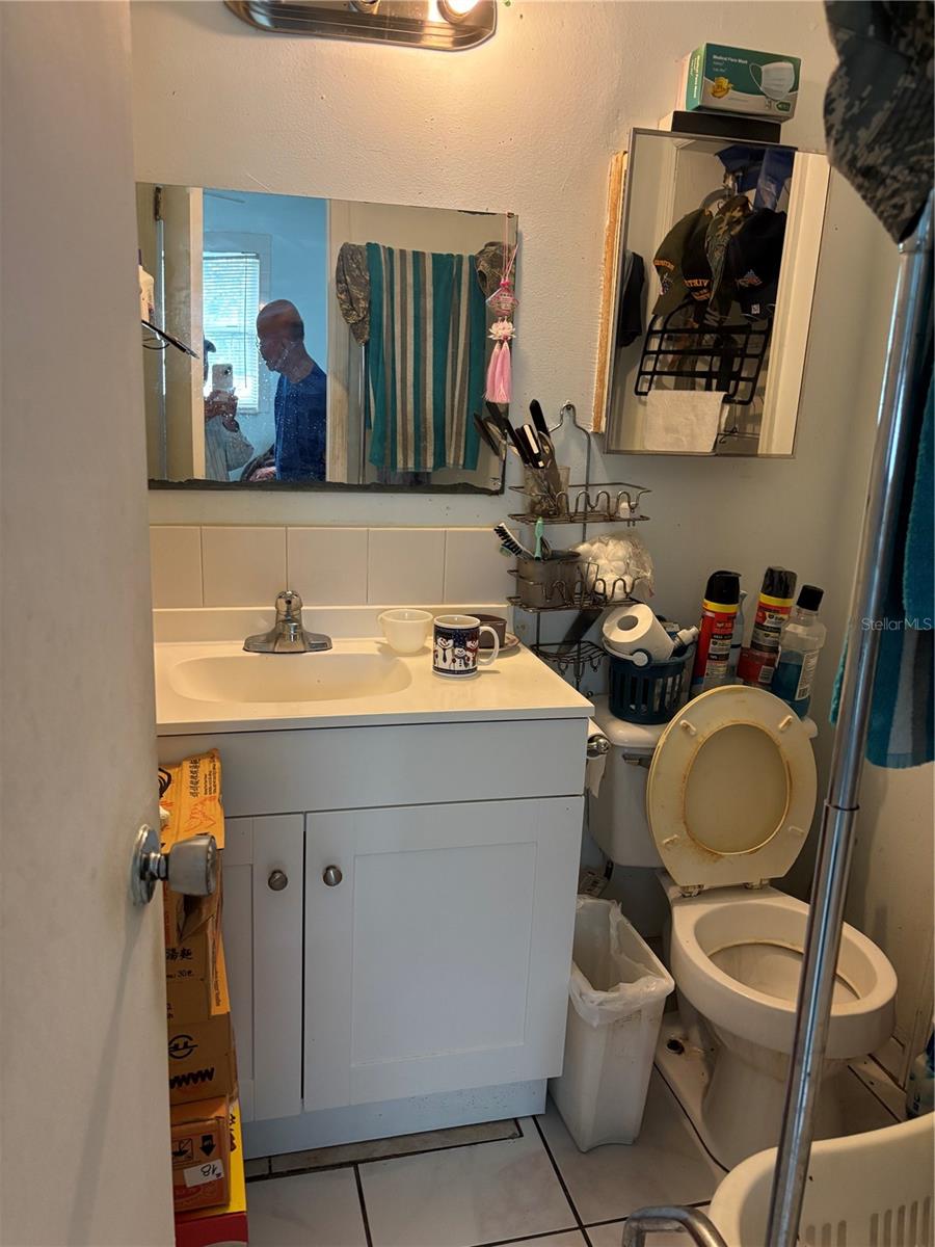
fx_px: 936
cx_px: 468
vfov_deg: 67.3
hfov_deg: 53.1
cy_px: 624
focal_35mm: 26
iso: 320
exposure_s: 1/60
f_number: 1.6
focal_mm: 5.96
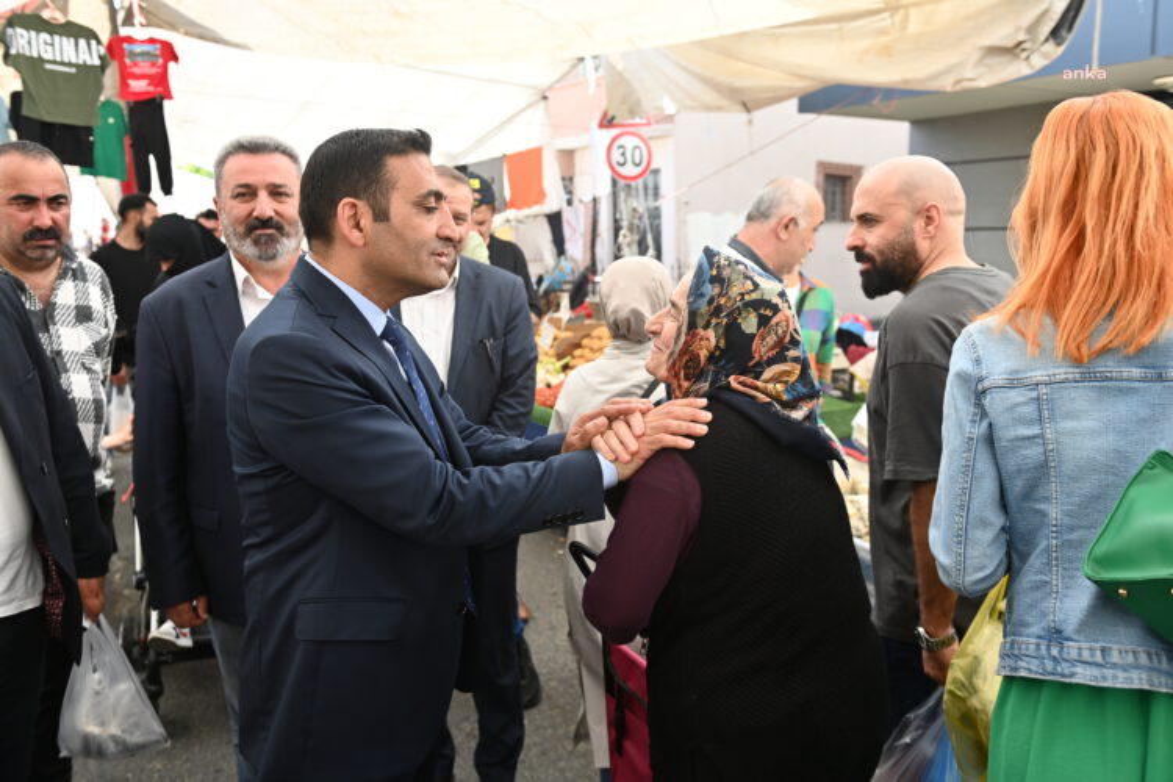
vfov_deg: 45.0
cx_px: 586
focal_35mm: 29
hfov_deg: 63.7
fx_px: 945
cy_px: 391
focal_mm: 29
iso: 160
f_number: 3.5
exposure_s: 1/200
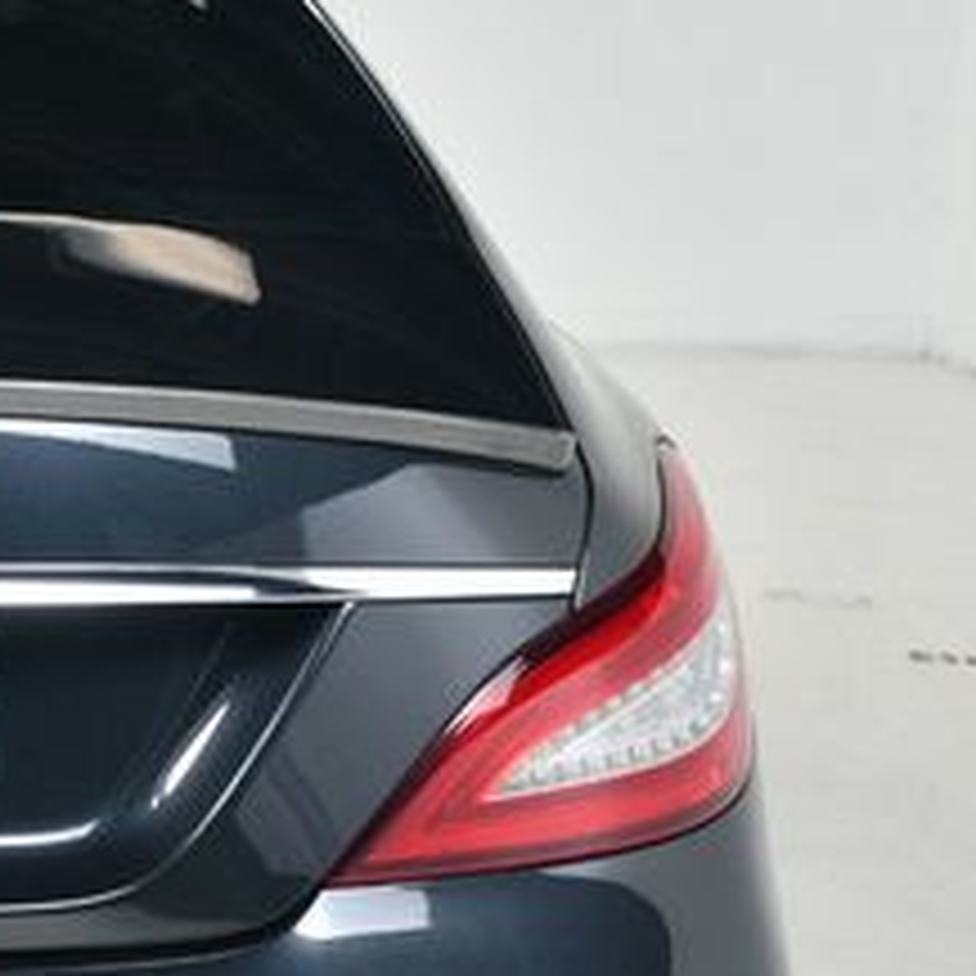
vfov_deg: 14.5
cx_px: -423
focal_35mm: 120
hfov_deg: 13.8
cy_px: 661
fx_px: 3828
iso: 100
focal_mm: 32
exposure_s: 1/160
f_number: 9
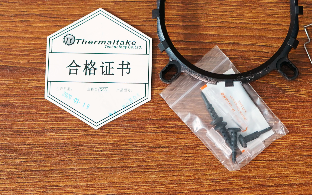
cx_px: 195
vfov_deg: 10.3
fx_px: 1063
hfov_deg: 16.7
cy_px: -57
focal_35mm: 125
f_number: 2.8
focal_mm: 50
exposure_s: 1/50
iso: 1600
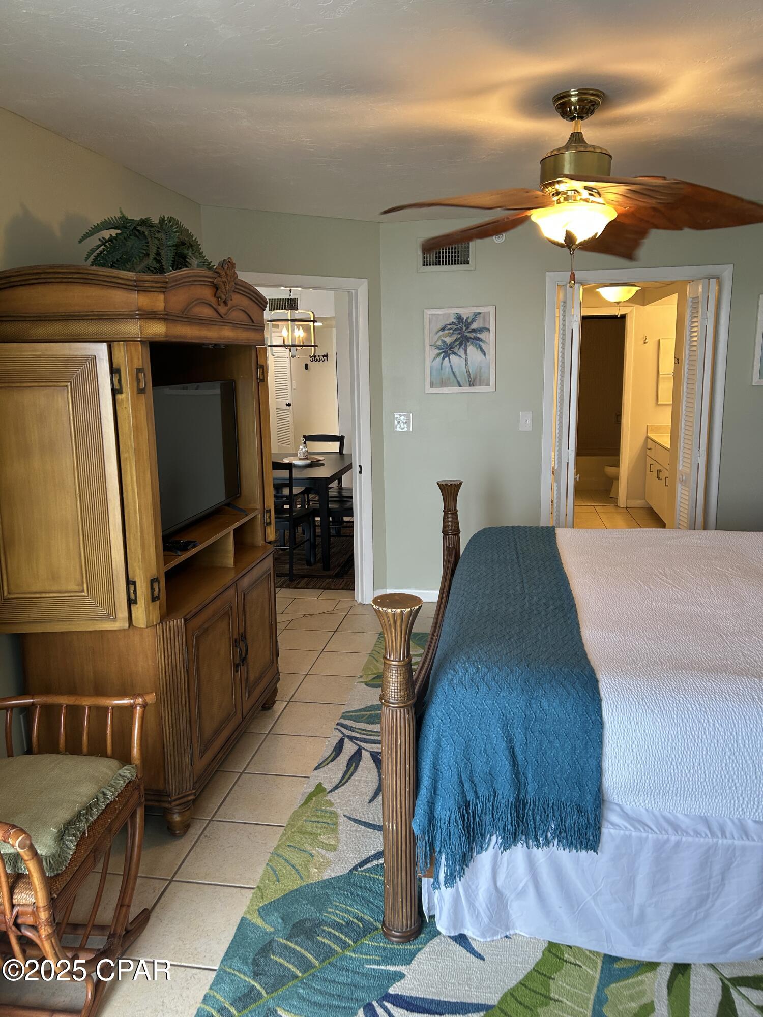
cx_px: 382
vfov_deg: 67.3
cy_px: 508
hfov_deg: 53.1
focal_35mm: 26
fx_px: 764
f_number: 1.5
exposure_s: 1/120
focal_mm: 5.7
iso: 100
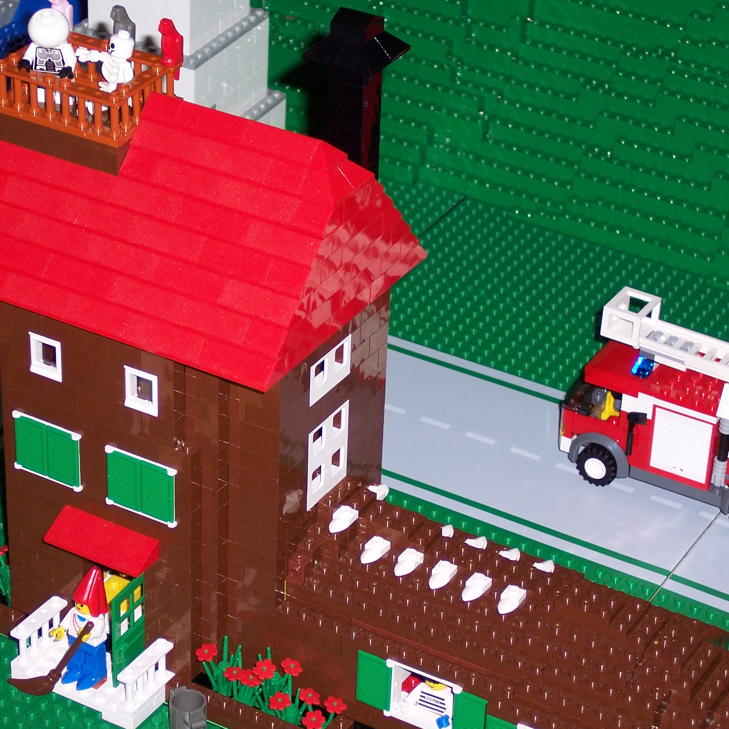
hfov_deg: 16.1
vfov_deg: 16.1
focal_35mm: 108
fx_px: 2573
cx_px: 277
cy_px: 367
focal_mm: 18.7
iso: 100
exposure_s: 1/90
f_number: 4.1
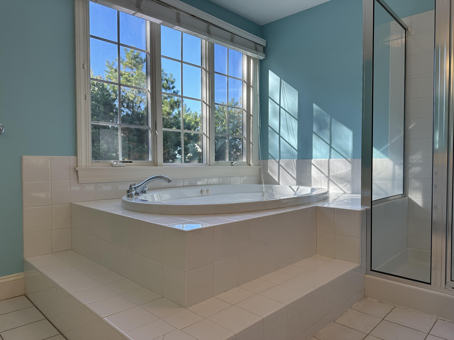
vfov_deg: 56.8
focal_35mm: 24
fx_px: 315
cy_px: 170
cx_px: 227
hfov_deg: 71.6
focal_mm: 6.86
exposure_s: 1/336
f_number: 1.78
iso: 80
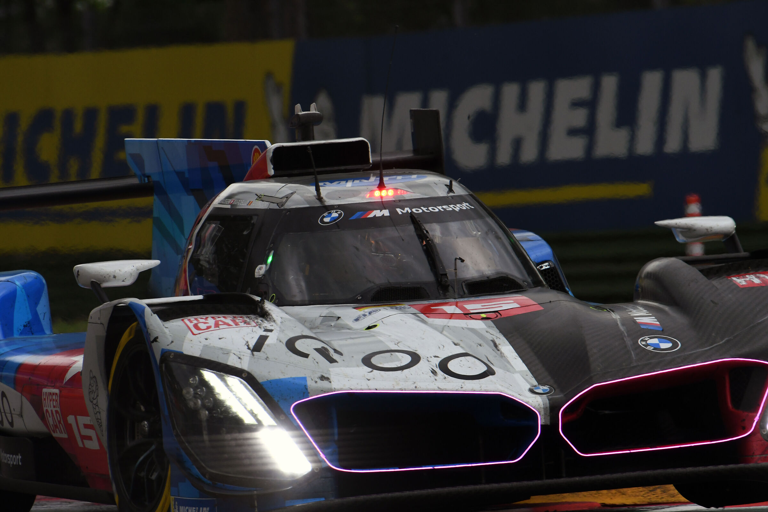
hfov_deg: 3.4
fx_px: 12799
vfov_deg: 2.3
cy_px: 256
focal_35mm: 600
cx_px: 384
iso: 1000
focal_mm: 400
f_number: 11
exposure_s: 1/800
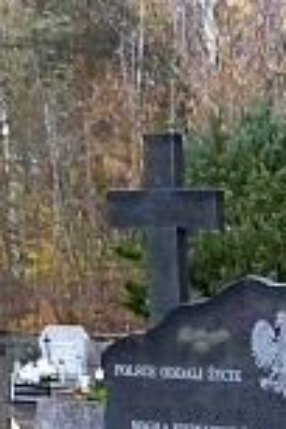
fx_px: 1299
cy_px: 611
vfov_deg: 17.2
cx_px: 536
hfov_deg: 11.5
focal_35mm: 109
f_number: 2.8
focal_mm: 4.5
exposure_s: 1/60
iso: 320
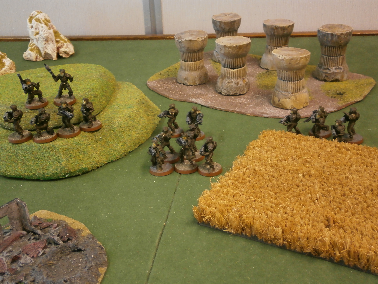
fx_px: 513
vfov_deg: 30.9
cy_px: 142
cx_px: 189
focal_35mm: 47
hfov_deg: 40.4
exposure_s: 1/20
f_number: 3.4
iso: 200
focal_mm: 8.3
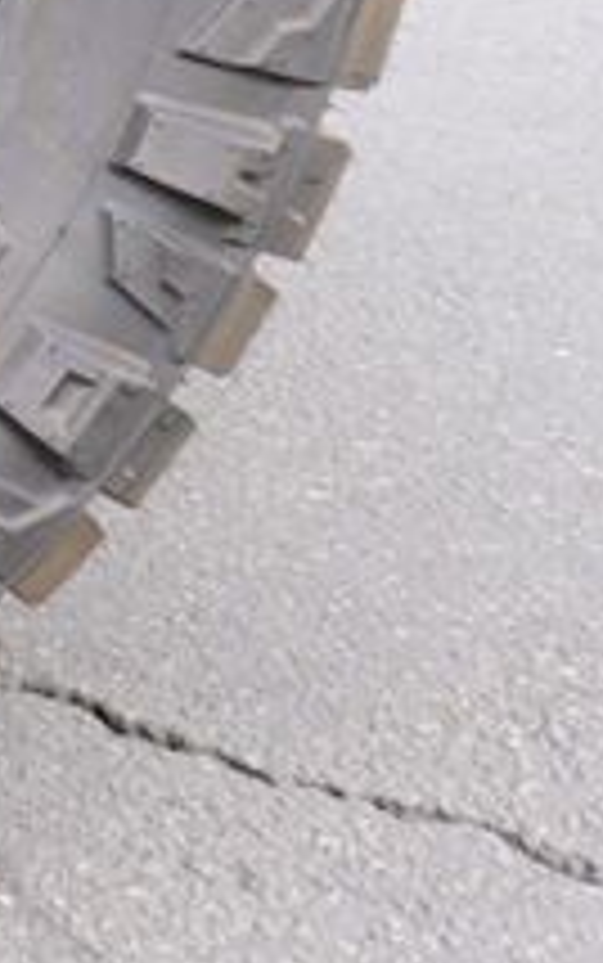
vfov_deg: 16.5
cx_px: -1220
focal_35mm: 117
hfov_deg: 9.0
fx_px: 3072
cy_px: -400
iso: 100
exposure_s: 1/60
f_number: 4.5
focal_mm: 16
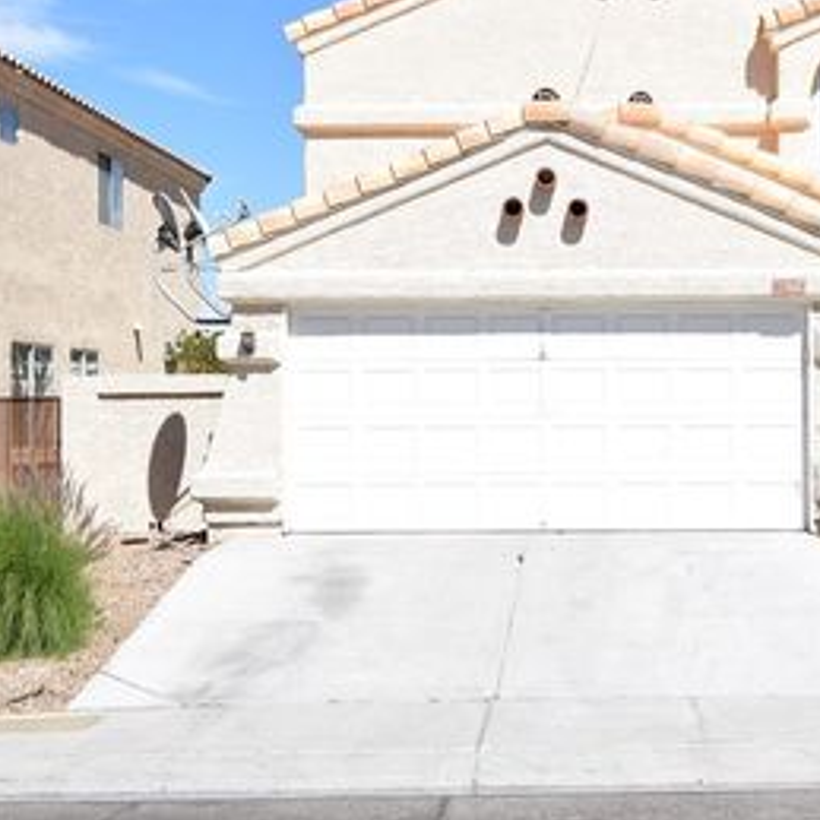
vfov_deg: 26.8
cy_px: 320
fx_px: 1715
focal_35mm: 64
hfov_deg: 26.6
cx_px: 608
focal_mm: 26
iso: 200
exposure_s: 1/500
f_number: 11
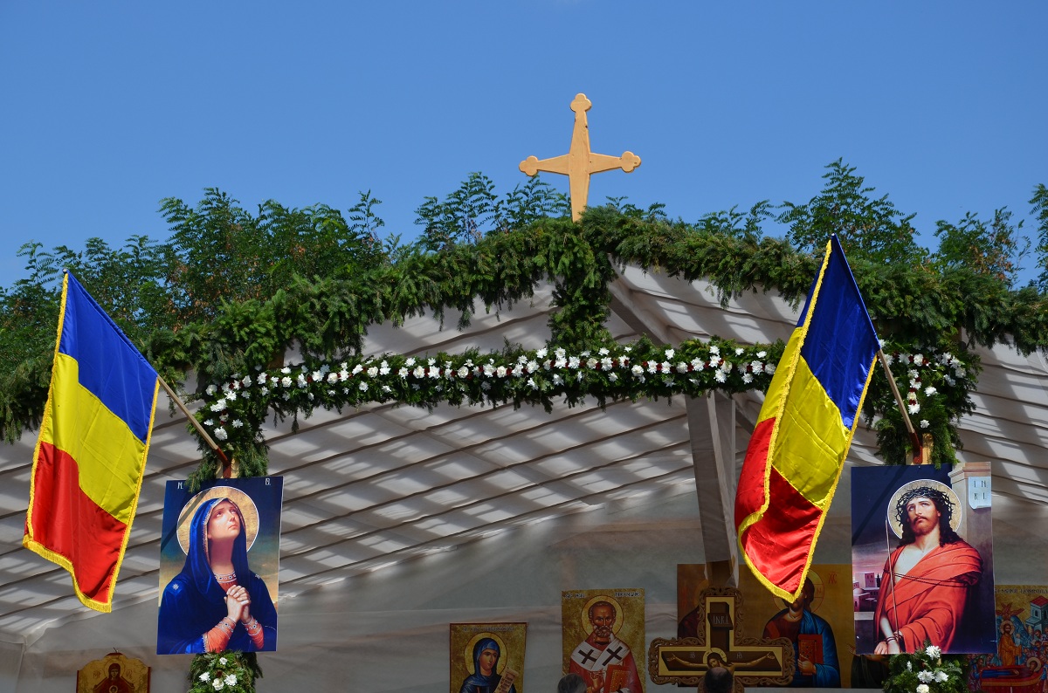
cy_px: 346
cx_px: 524
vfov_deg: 13.8
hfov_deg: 20.7
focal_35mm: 99
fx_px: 2875
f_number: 9
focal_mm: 66
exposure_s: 1/320
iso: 100
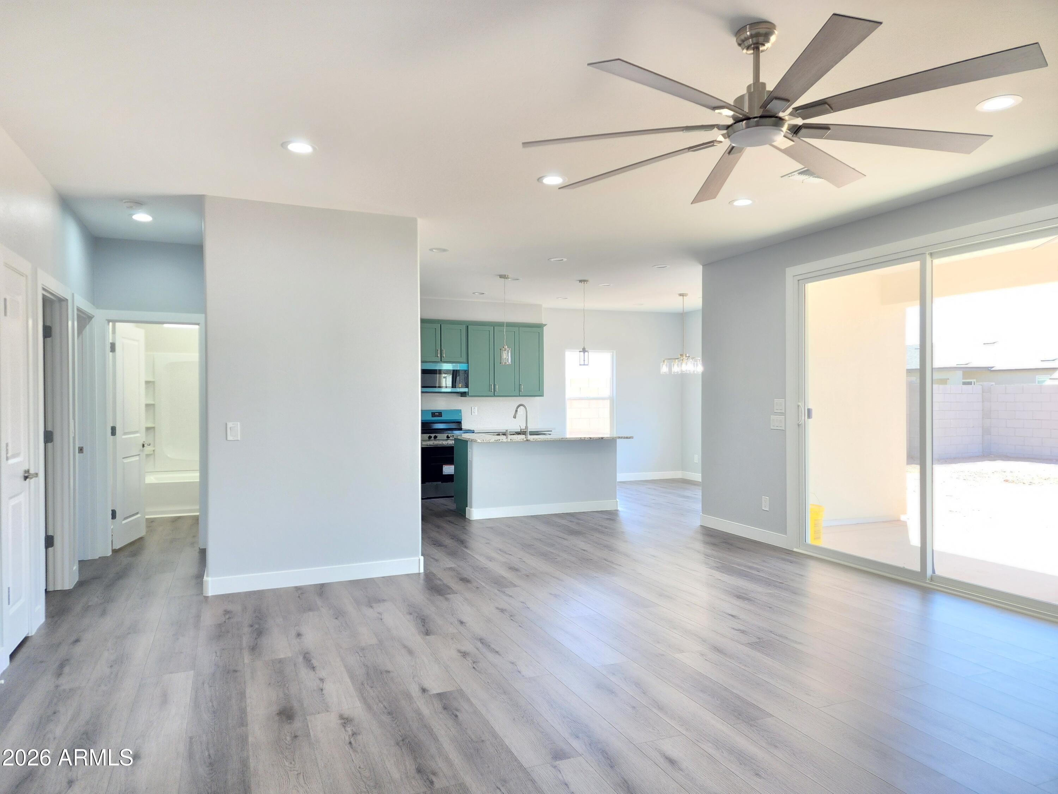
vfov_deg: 58.9
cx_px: 529
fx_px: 703
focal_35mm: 23
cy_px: 397
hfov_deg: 73.9
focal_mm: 6.4
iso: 200
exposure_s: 1/120
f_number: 1.8
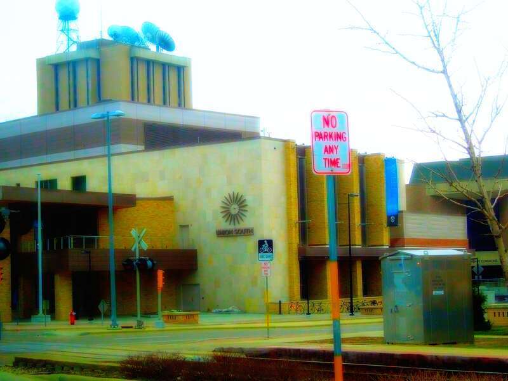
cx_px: 254
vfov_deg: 18.9
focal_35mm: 78
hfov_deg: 25.0
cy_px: 190
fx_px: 1145
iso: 400
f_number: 4.5
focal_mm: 14.1
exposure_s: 1/40
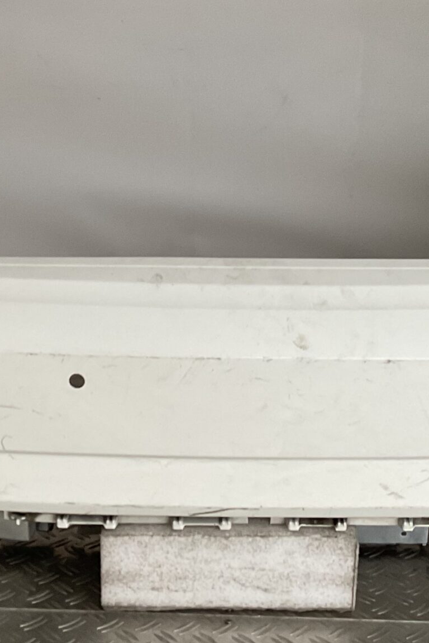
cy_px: 214
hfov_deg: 20.3
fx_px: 1198
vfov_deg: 29.9
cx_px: 246
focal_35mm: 67
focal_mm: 3
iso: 64
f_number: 1.8
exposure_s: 1/50
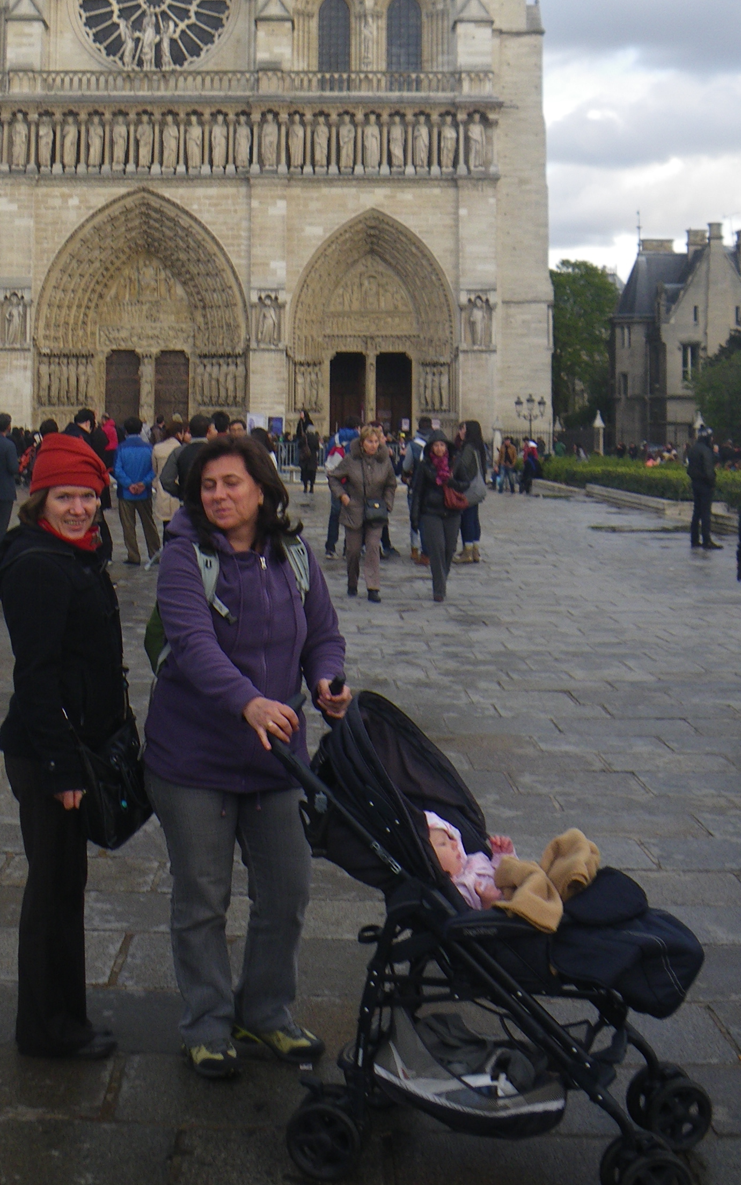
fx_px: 1583
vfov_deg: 39.4
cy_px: 229
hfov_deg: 26.2
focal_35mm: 49
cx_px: 236
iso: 50
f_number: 3.5
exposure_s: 1/160
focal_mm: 5
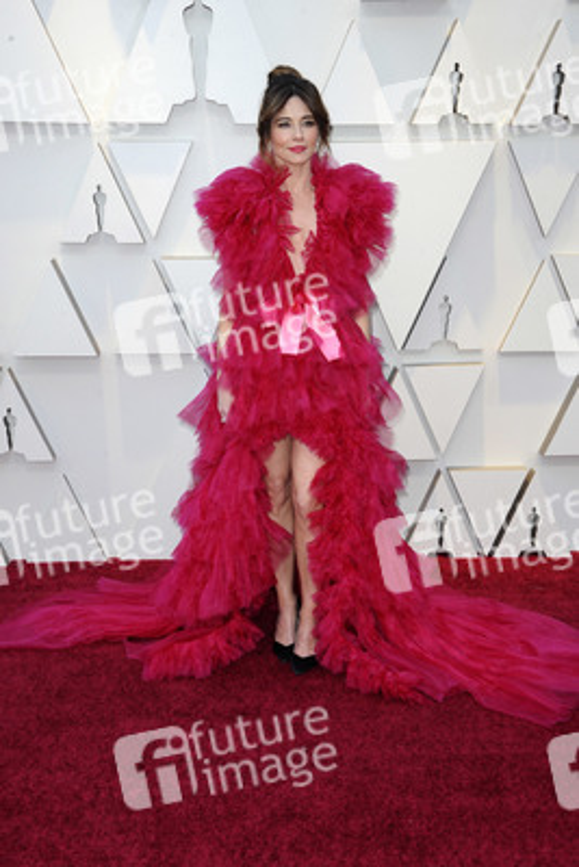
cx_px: 290
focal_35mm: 52
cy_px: 434
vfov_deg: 38.2
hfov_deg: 26.0
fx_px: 1253
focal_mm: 52
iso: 800
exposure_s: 1/250
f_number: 8
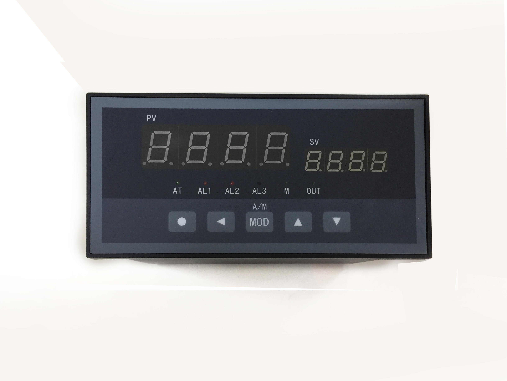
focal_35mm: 29
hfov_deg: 61.7
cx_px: 254
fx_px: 425
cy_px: 190
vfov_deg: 48.2
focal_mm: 4.15
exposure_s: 1/33
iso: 160
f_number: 2.2
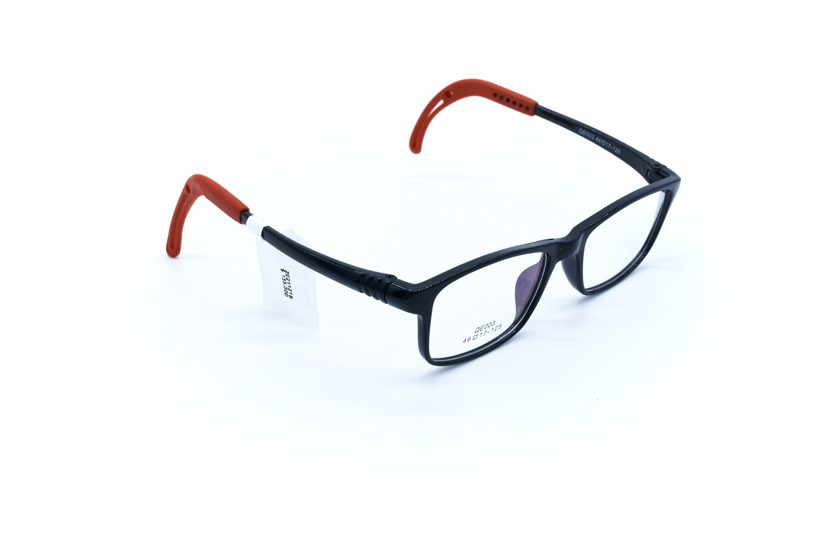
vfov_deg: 32.6
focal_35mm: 41
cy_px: 279
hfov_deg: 47.4
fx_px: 953
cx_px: 418
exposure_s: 1/20
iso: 100
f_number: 16
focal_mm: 41
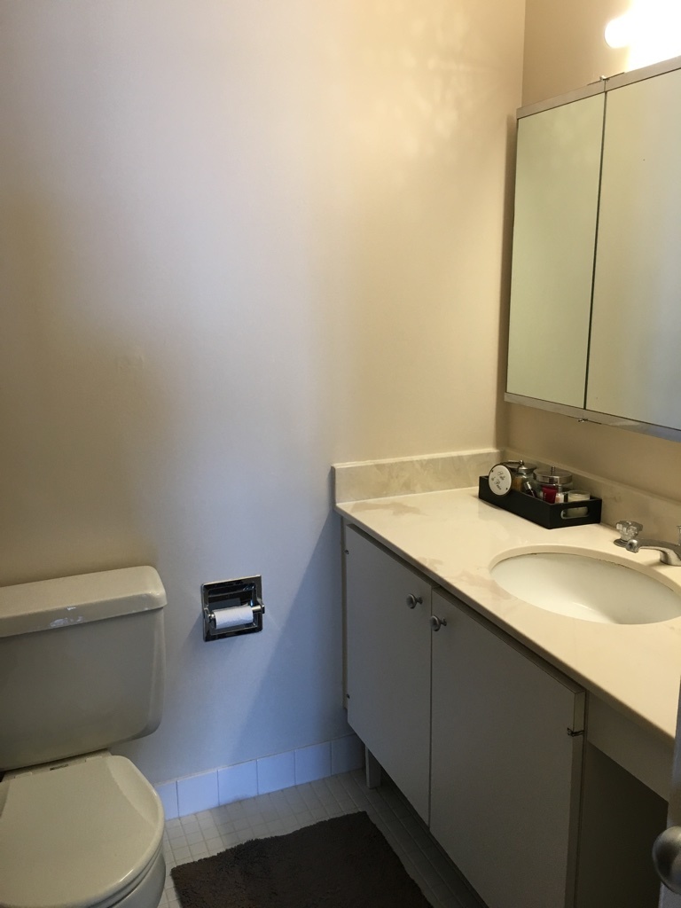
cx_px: 340
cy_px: 454
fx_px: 761
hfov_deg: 48.2
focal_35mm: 29
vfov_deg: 61.7
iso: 40
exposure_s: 1/30
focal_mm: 4.15
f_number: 2.2
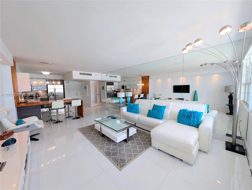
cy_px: 95
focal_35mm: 12
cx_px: 126
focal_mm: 2.23
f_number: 1.95
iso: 41
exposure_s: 1/119
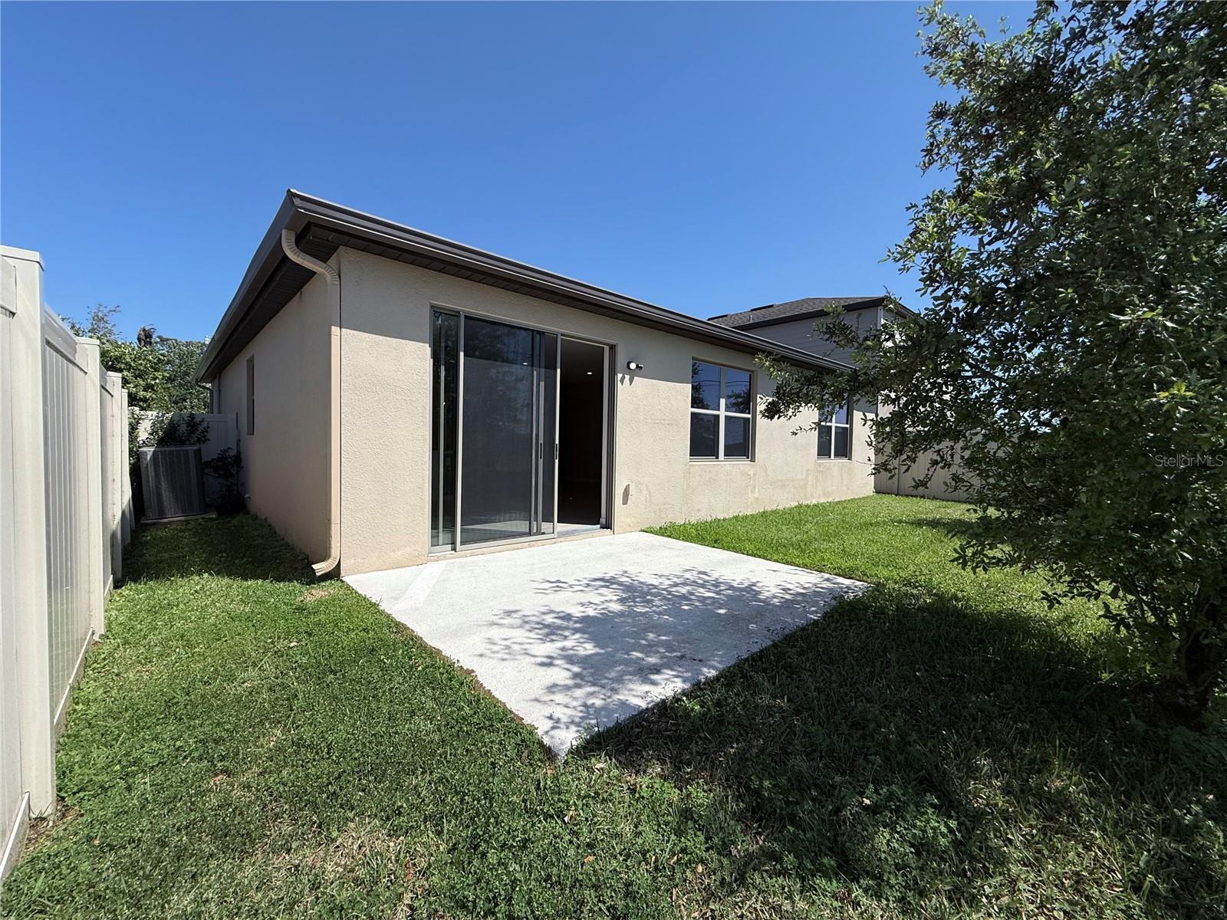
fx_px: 496
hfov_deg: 102.1
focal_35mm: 14
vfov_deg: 85.7
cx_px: 614
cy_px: 460
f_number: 2.2
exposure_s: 1/3663
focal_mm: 2.22
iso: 50
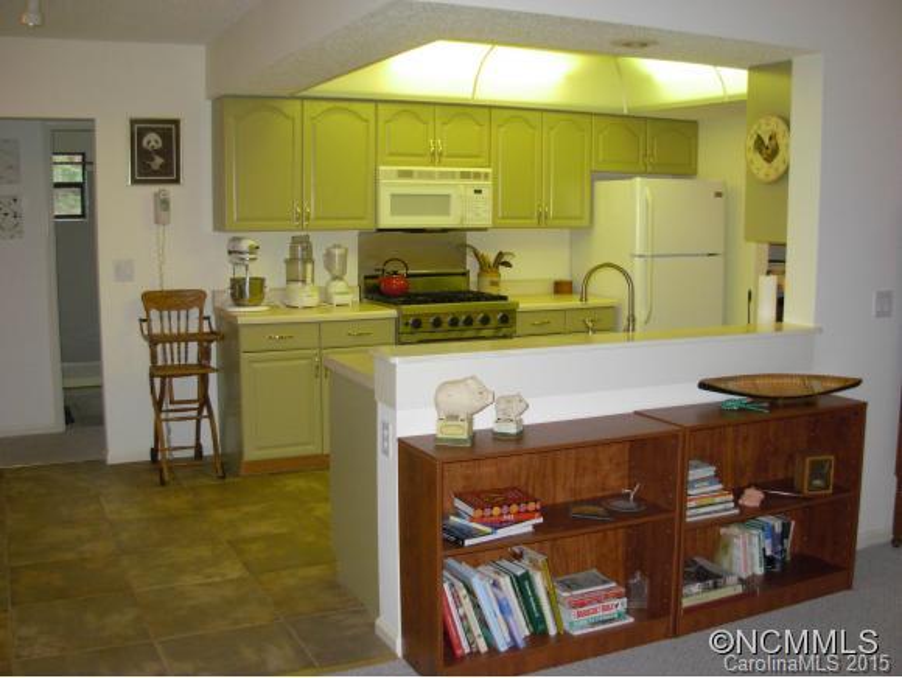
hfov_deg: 48.9
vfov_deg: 37.8
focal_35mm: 38
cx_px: 451
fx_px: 991
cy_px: 339
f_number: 2.9
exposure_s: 1/98.7
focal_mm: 6.3
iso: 244
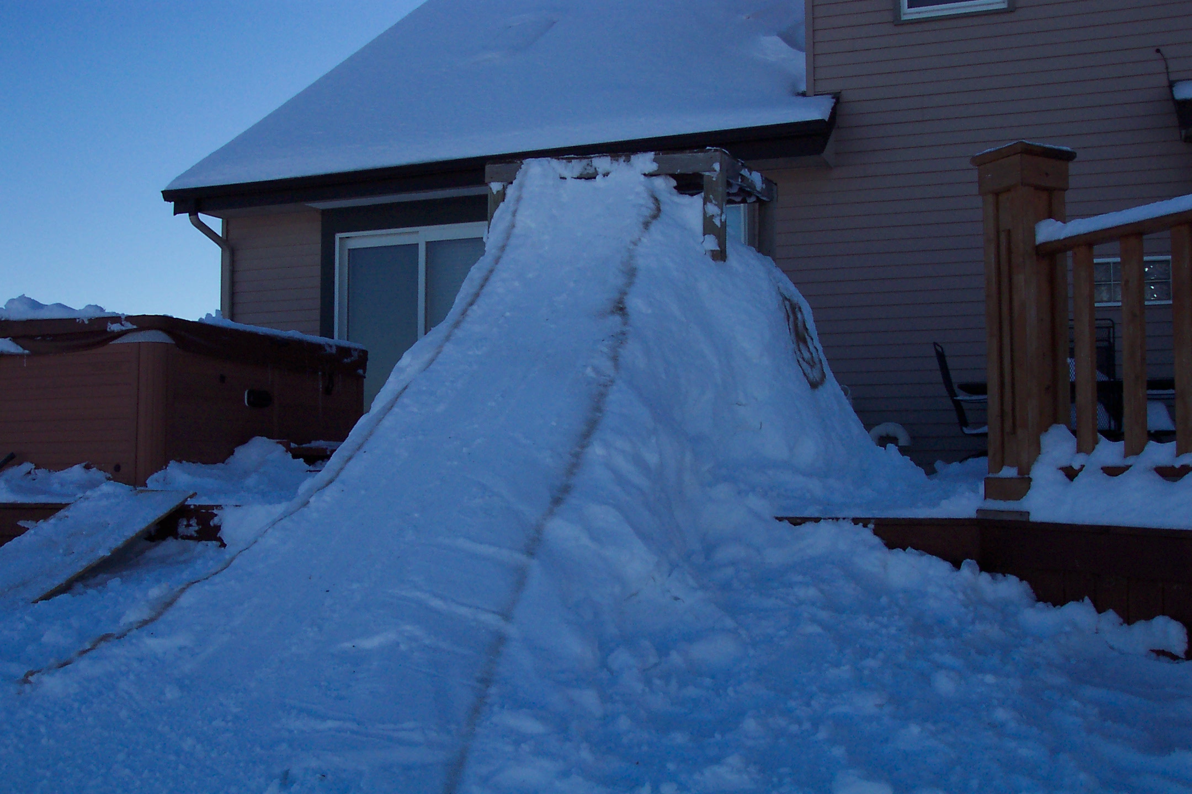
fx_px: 1258
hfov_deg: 50.7
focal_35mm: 38
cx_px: 596
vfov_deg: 35.1
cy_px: 397
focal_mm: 8
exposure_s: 1/1000
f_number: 4.8
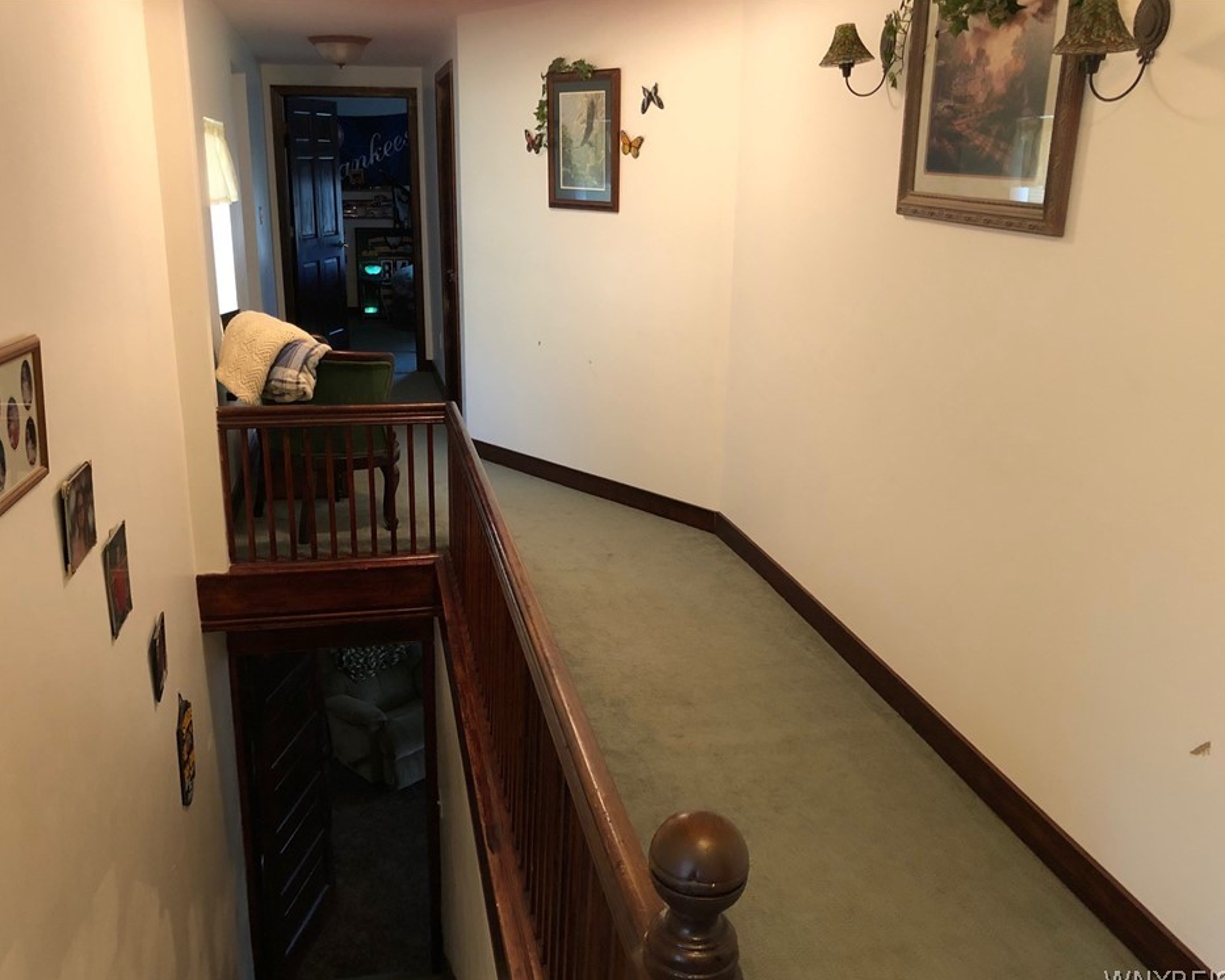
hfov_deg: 58.7
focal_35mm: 30
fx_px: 1087
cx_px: 569
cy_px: 499
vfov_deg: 48.5
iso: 64
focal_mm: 3.99
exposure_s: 1/15
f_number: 1.8
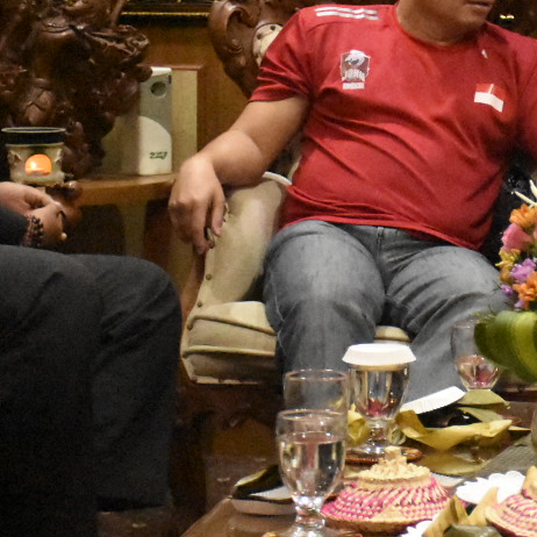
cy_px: 137
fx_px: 2984
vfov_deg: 10.3
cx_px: 672
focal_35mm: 170
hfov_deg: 10.1
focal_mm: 38
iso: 20000
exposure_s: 1/200
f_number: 4.2
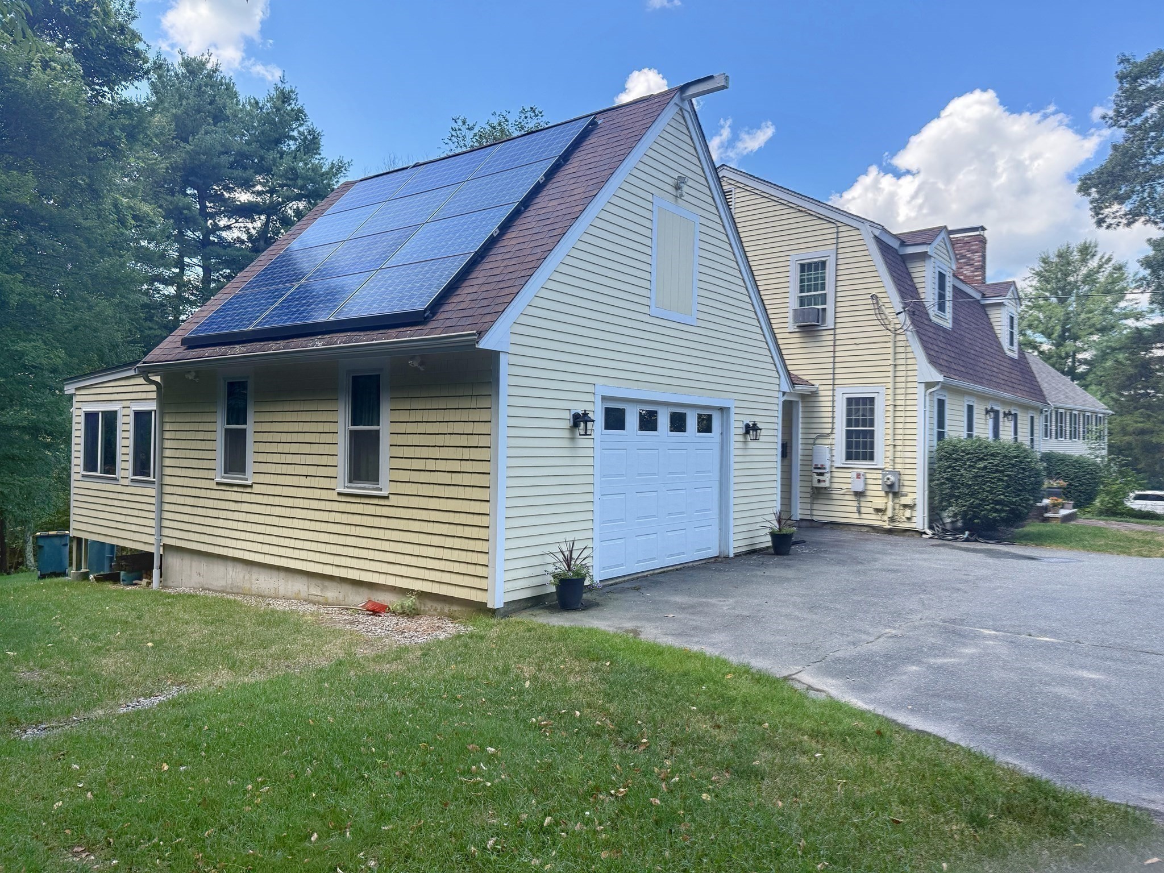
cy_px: 436
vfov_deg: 56.8
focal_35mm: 24
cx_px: 582
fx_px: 807
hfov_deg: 71.6
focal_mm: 6.76
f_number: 1.78
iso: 100
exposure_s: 1/1271
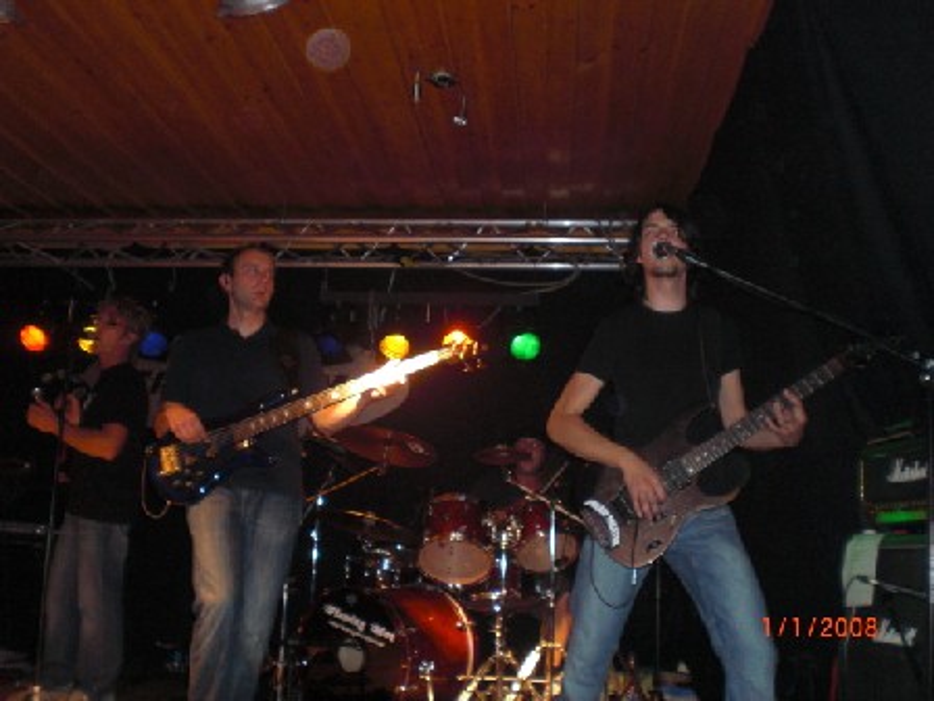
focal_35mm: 38
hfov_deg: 49.0
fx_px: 1025
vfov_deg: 37.7
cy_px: 350
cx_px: 467
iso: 200
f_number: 3.1
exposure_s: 1/60
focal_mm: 6.3
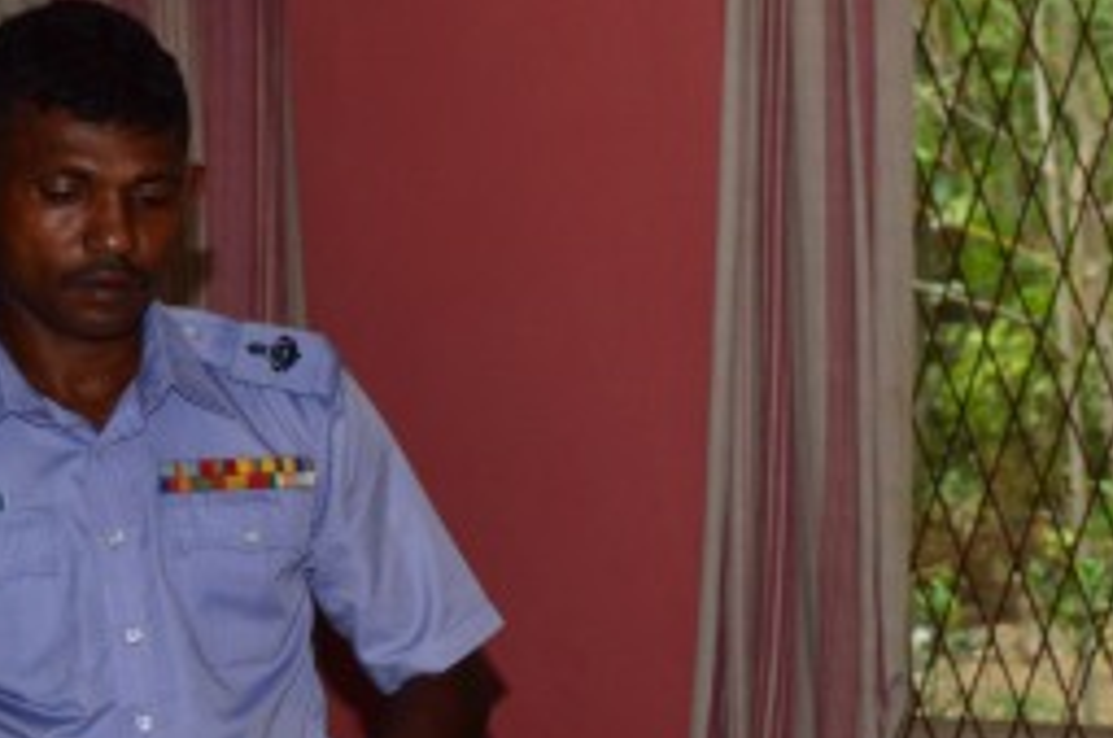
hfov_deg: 16.8
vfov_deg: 11.3
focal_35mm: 120
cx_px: 1056
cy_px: 686
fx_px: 3703
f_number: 5.6
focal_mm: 34
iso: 400
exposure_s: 1/200
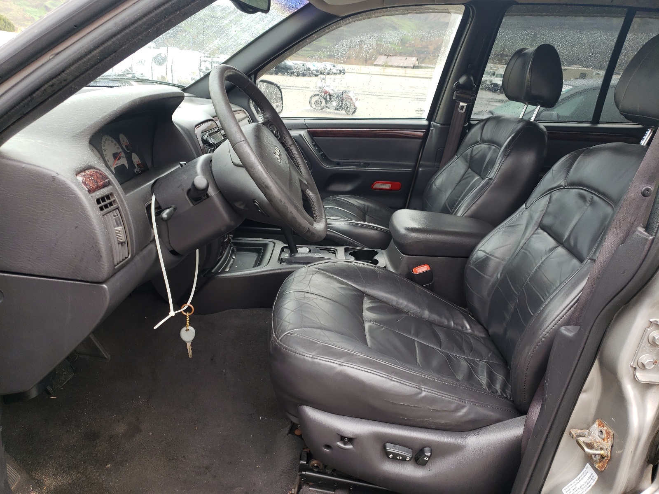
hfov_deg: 67.3
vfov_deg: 53.1
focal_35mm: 26
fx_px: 495
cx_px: 330
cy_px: 247
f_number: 1.5
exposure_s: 1/132
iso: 50
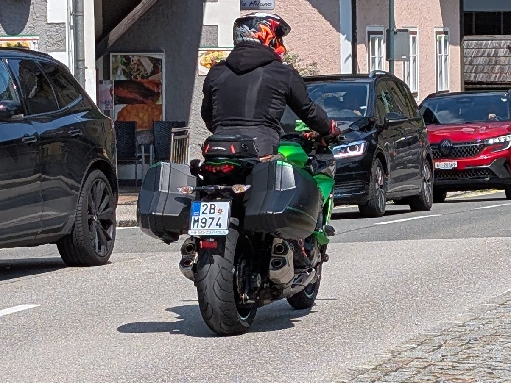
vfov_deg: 27.0
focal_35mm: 54
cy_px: 184
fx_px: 797
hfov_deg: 35.5
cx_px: 241
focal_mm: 6.9
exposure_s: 1/1346
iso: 19
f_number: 1.68
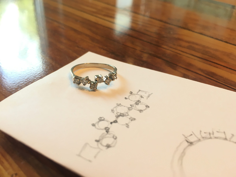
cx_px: 118
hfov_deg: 61.7
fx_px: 198
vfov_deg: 48.2
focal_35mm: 29
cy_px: 88
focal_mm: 4.15
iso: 32
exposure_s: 1/33
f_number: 2.2
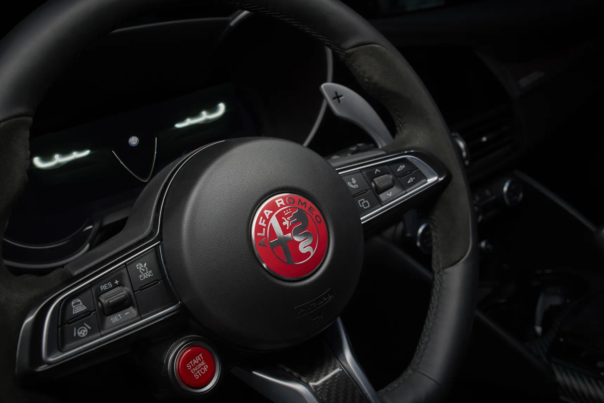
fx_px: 487
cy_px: 202
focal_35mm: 29
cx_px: 302
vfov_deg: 45.0
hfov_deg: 63.7
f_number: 8
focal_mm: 29
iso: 640
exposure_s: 1/40
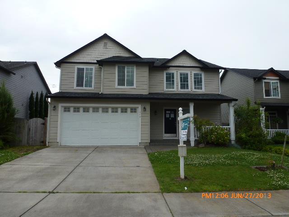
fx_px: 200
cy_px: 108
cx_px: 144
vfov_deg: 56.8
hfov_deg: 71.6
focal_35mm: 24
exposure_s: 1/1000
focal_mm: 4.3
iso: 100
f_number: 4
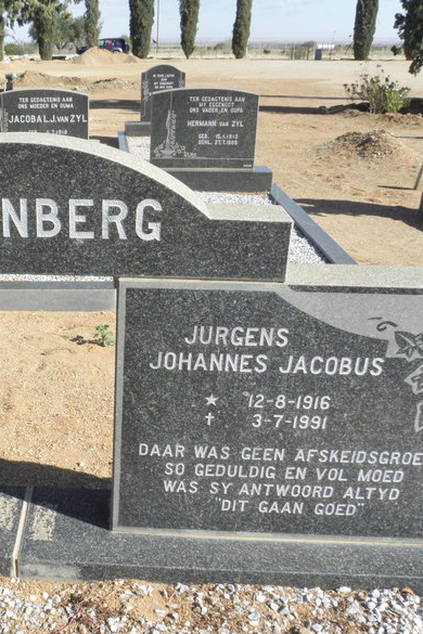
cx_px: 21
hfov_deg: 33.5
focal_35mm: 37
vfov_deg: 51.9
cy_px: 321
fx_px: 652
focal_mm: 4.6
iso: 200
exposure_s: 1/640
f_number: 6.3
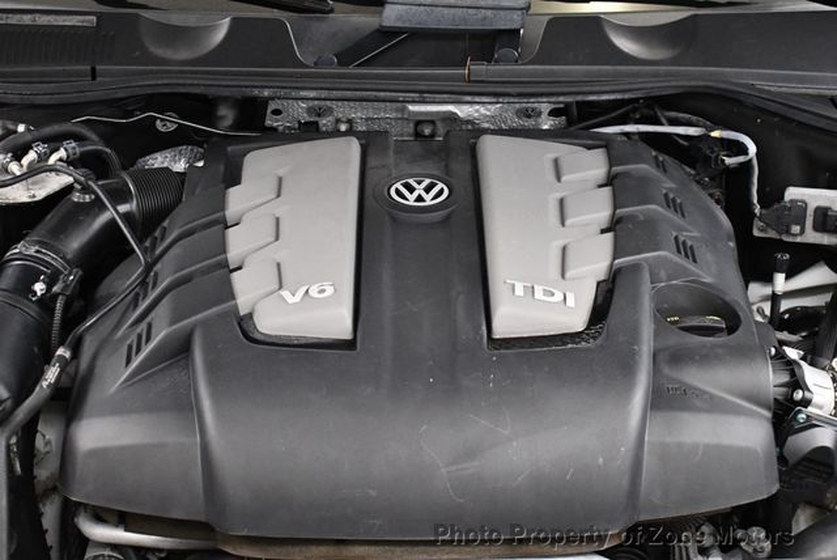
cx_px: 418
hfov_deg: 31.4
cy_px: 280
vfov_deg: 21.3
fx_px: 1489
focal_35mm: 64
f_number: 4.5
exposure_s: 1/125
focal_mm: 32
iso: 3200
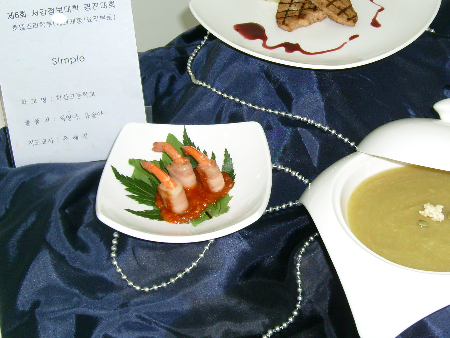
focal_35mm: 51
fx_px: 663
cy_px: 146
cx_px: 295
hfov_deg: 37.1
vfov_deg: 28.5
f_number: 2.8
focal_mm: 5.8
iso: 100
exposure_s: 1/45
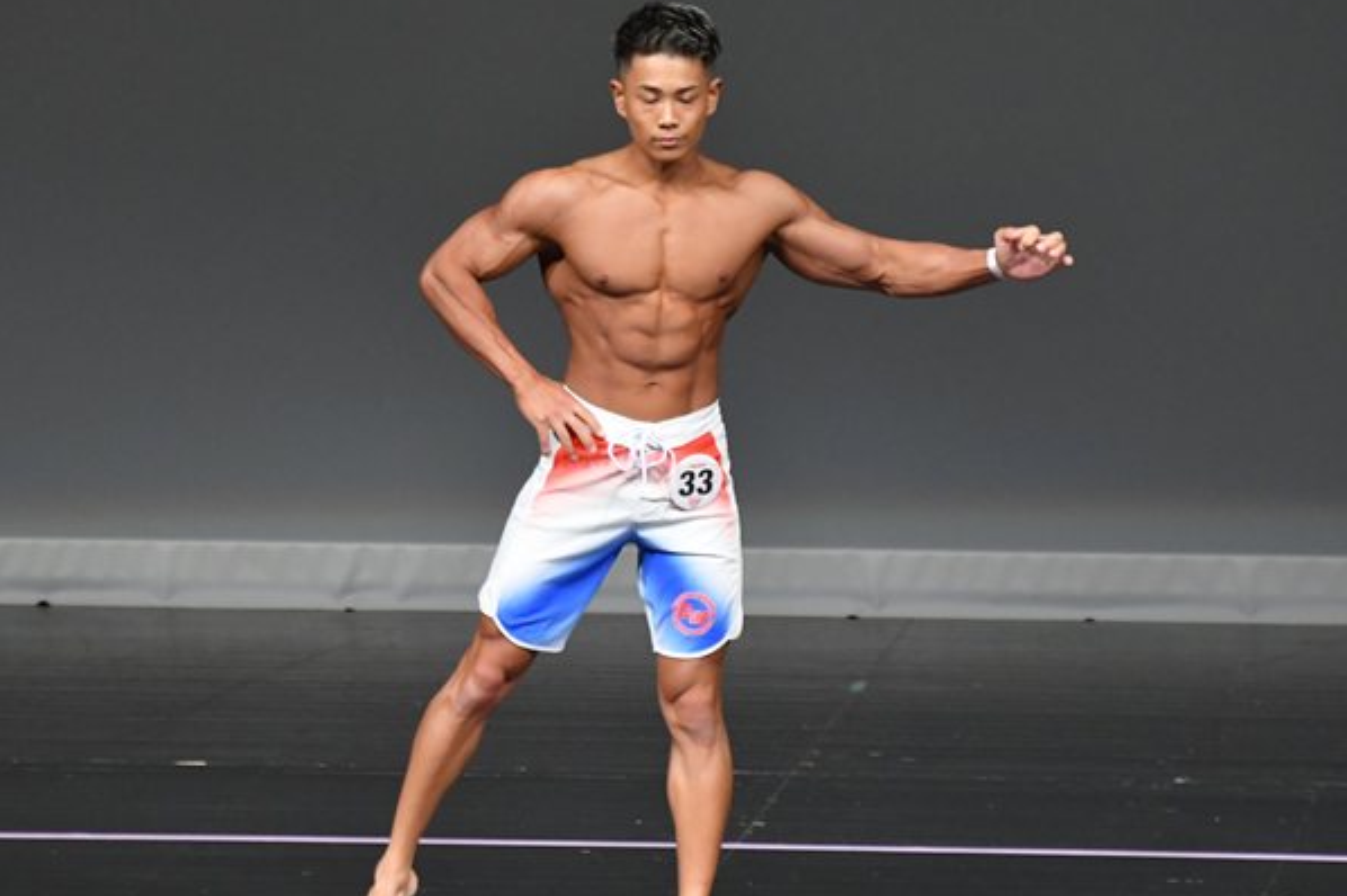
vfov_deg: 3.1
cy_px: 509
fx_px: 16715
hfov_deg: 4.6
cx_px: 616
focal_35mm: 447
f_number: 5.6
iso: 4000
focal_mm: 230
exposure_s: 1/400
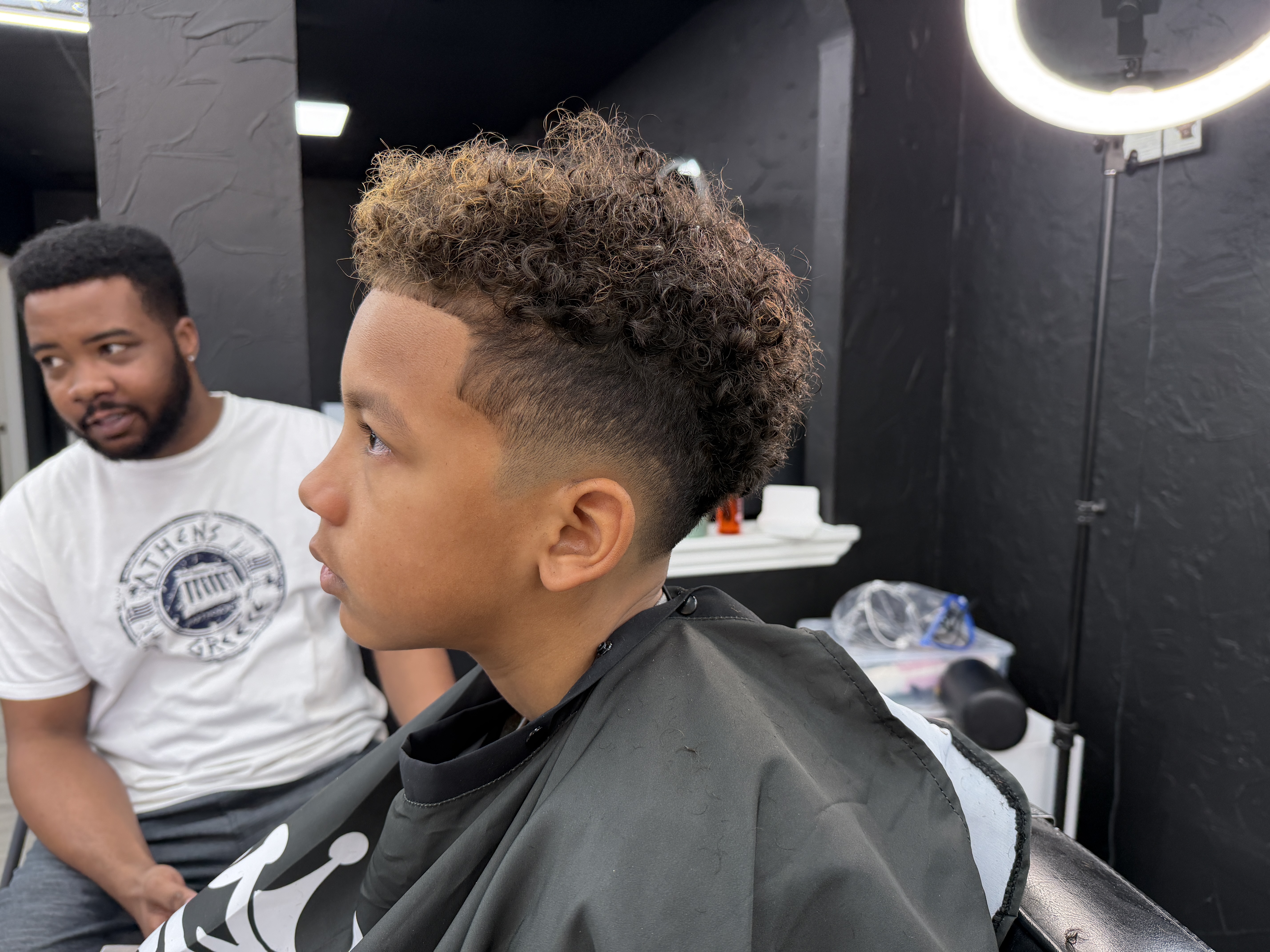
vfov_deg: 56.8
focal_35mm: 24
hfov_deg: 71.6
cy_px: 476
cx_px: 635
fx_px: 881
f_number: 1.78
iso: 125
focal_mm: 6.76
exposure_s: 1/120
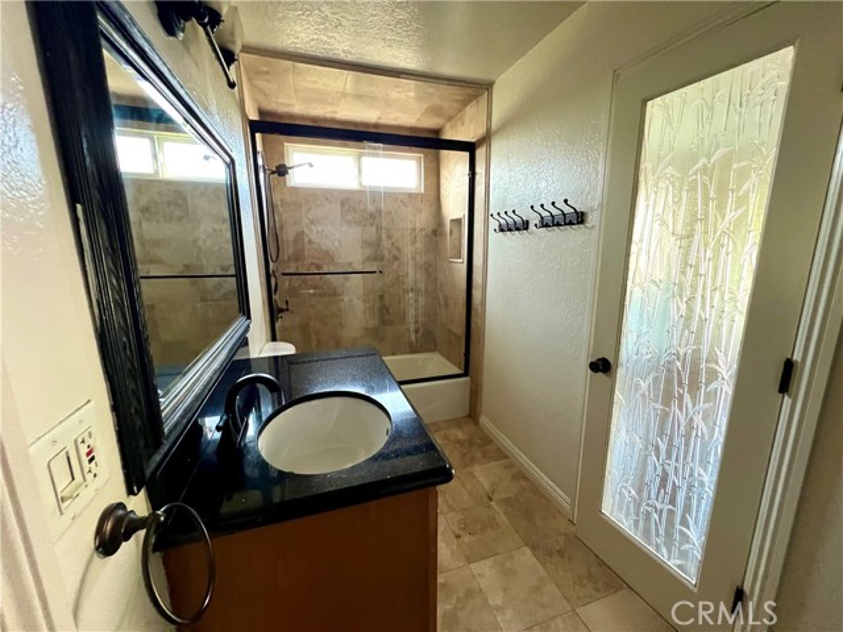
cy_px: 316
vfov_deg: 89.9
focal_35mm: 13
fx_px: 317
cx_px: 422
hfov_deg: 106.2
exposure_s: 1/60
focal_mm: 1.57
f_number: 1.8
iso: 640
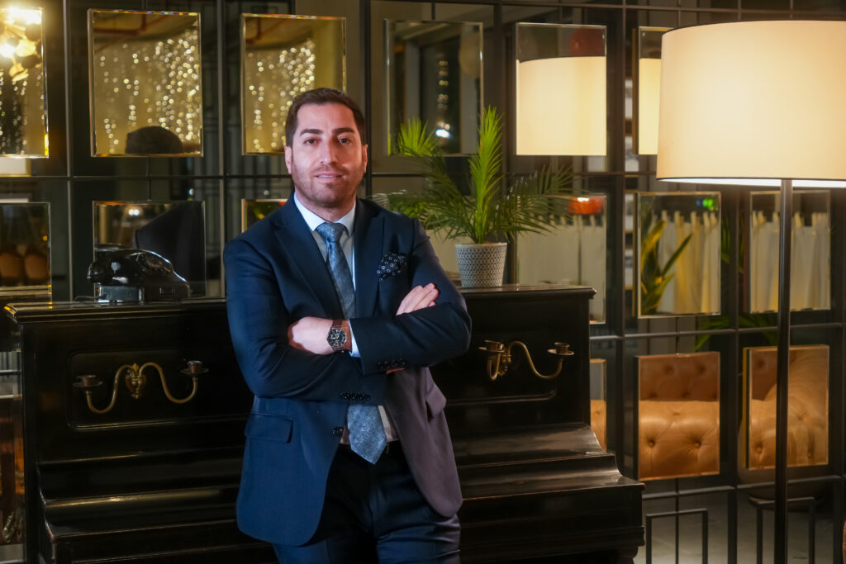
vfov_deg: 23.7
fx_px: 1343
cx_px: 423
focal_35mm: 57
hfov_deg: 35.0
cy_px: 282
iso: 800
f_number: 2.8
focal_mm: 38.1
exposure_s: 1/50
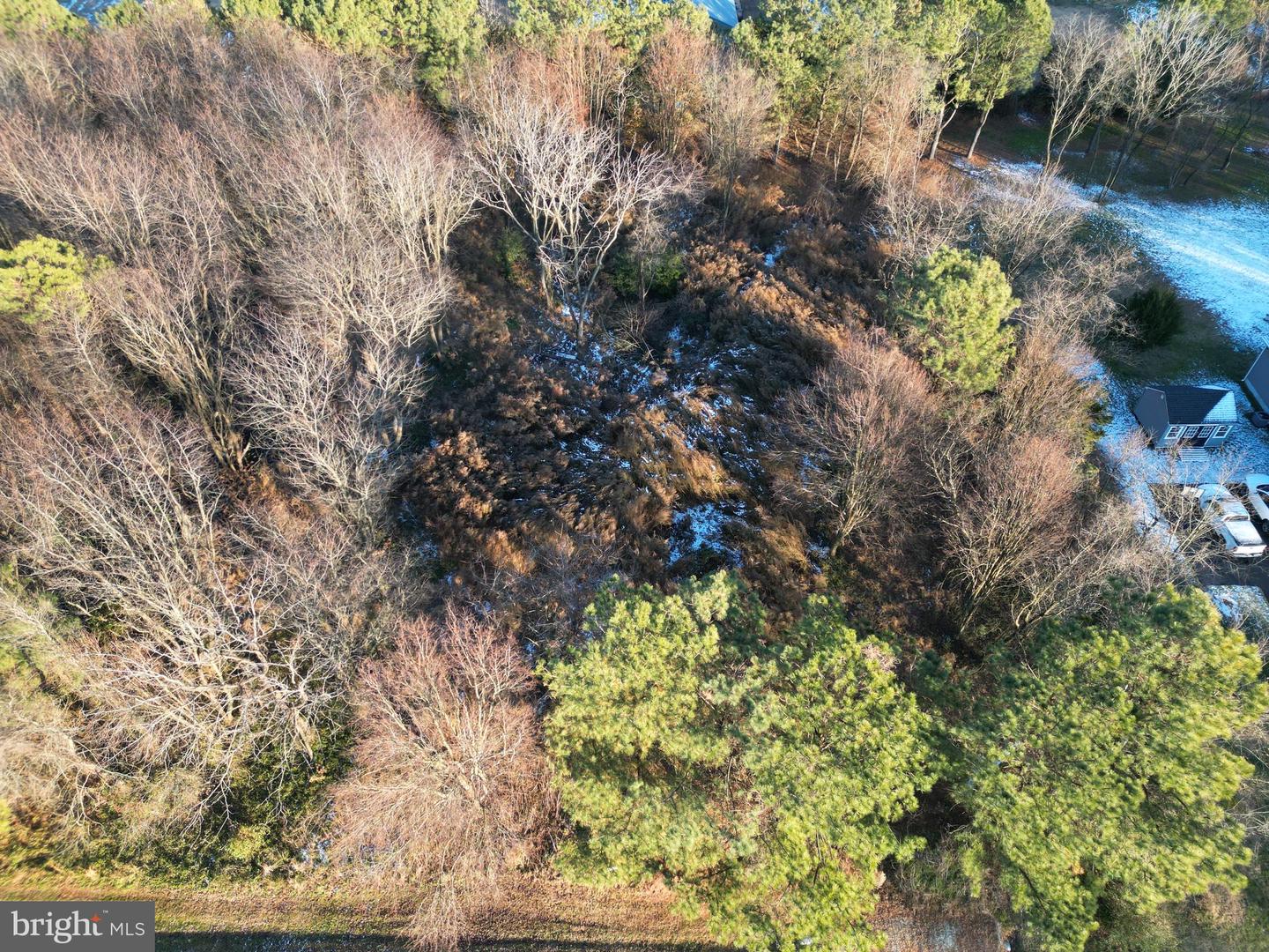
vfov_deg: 56.8
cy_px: 476
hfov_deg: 71.6
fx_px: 880
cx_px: 634
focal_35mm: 24
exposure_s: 1/320
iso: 120
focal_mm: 6.72
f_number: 1.7
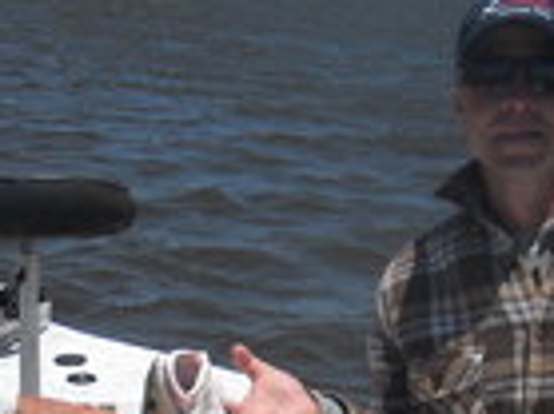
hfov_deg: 19.2
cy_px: 434
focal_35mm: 101
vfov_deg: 14.3
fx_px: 1615
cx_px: 84
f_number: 5.6
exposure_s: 1/569
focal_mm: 5.7
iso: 64
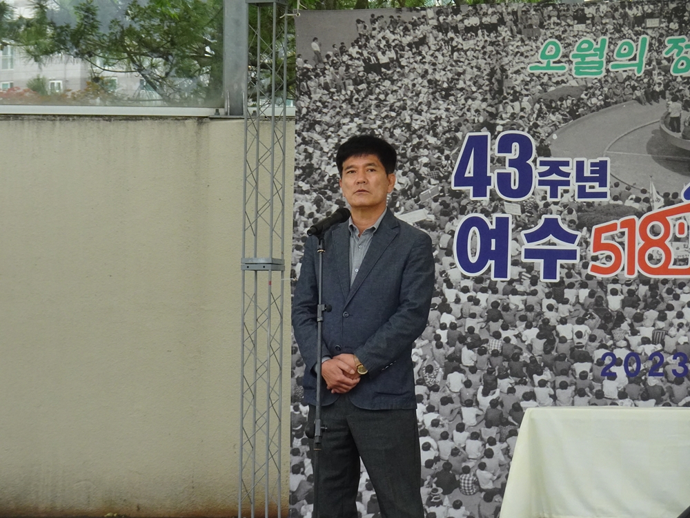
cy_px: 259
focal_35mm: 183
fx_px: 3648
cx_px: 345
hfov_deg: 10.8
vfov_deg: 8.1
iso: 320
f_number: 5.6
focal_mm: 29.41
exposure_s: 1/200
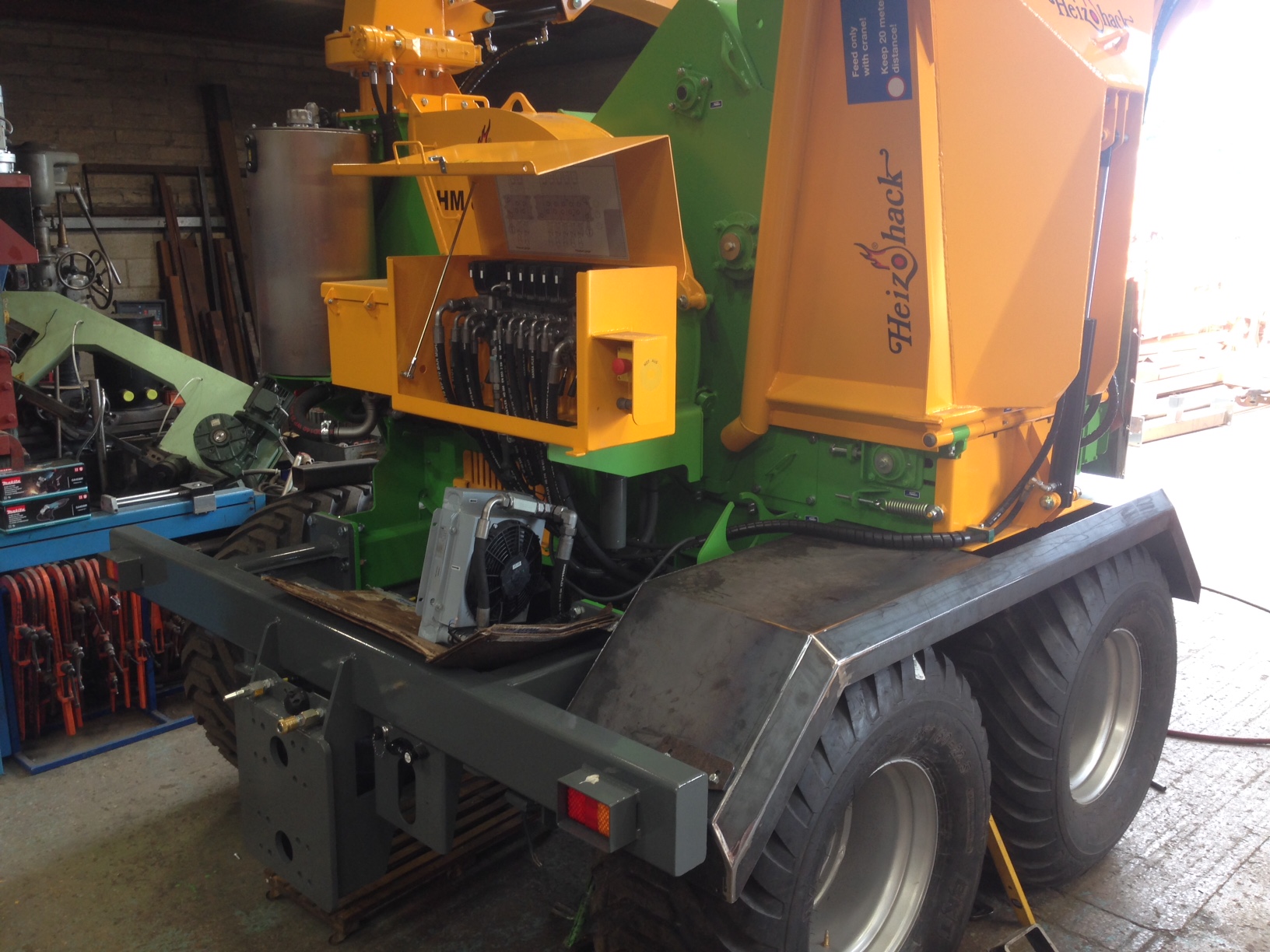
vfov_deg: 42.9
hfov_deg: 55.4
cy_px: 476
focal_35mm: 33
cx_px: 635
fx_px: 1211
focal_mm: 4.12
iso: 50
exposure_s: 1/20
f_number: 2.4
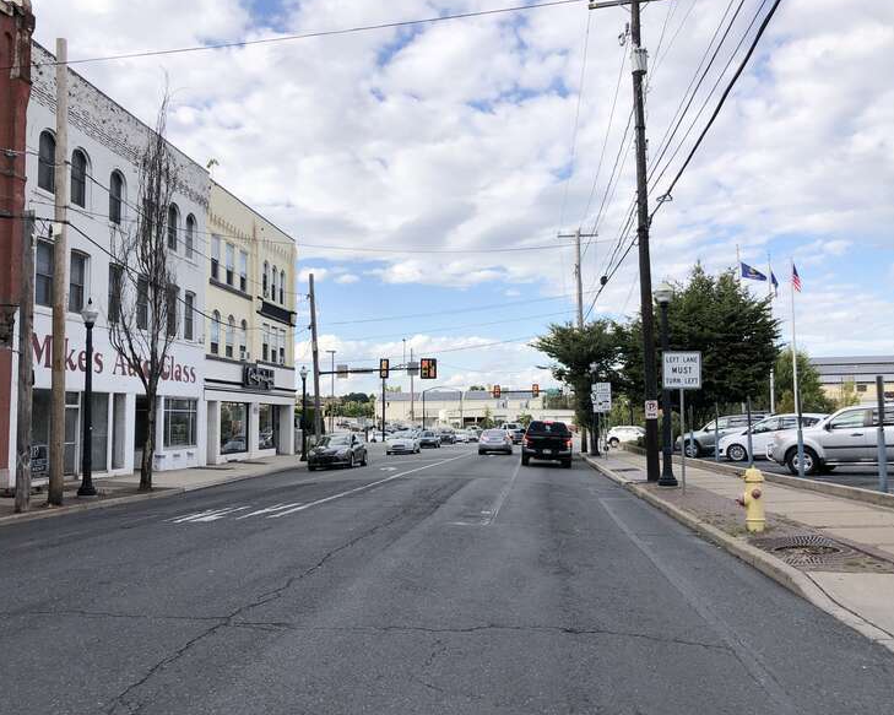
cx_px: 441
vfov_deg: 48.5
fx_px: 794
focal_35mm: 30
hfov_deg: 58.8
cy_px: 357
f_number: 1.8
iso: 20
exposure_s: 1/1715
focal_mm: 4
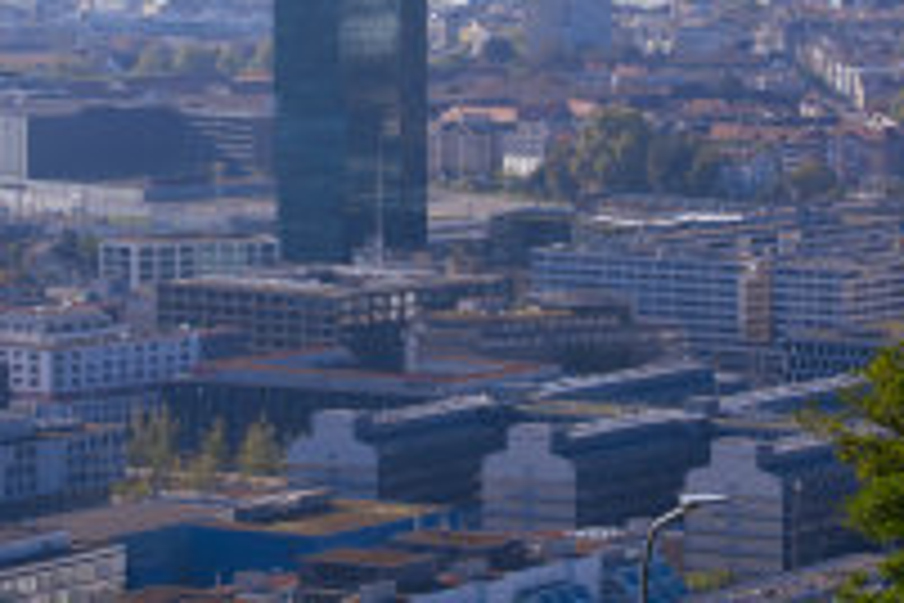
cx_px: 369
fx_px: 5348
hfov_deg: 9.7
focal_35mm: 213
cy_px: 47
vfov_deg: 6.4
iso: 100
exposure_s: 1/200
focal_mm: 70
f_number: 10
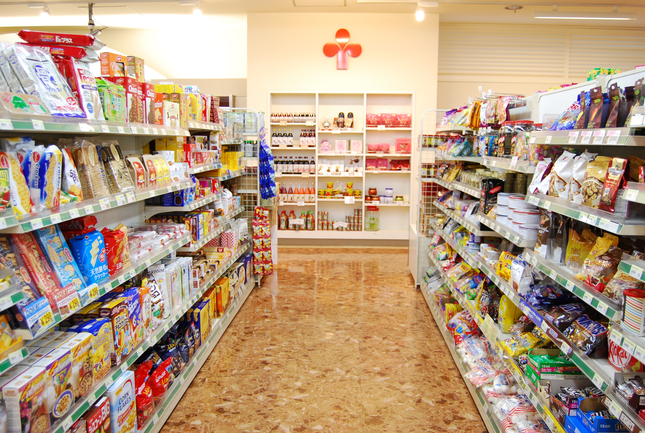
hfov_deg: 61.8
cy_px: 216
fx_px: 539
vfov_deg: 43.8
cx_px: 322
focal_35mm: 30
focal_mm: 20
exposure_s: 1/40
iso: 400
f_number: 3.8
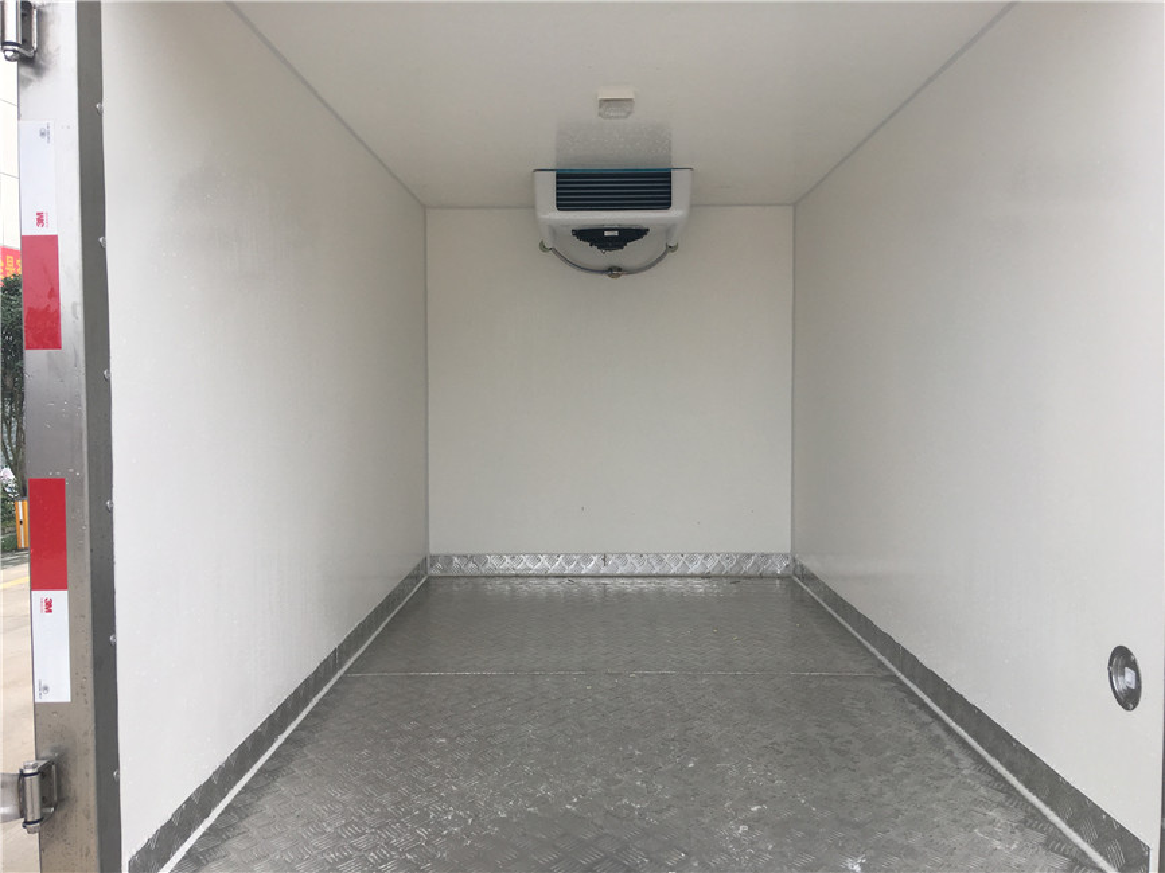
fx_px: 976
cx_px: 582
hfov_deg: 61.7
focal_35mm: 29
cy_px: 436
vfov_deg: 48.2
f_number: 2.2
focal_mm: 4.15
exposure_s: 1/212
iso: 25
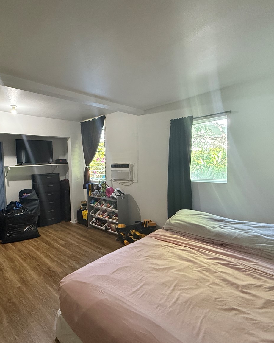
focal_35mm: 19
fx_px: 193
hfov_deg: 68.7
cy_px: 173
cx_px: 89
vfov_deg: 83.3
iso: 500
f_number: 2.2
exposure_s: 1/60
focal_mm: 2.22
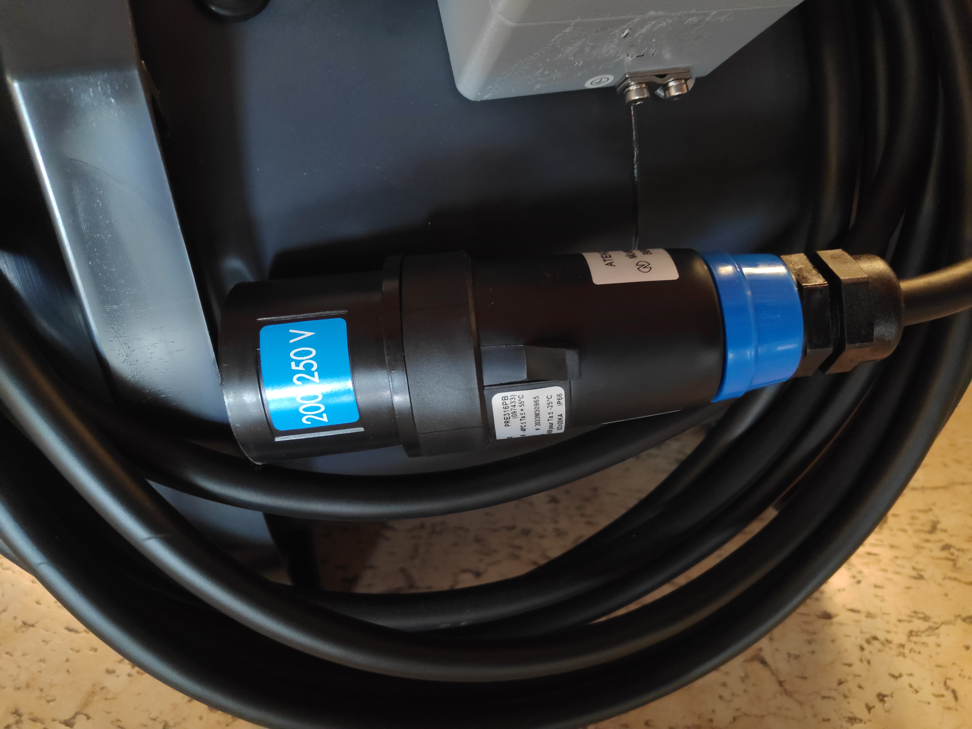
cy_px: 364
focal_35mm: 20
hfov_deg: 81.7
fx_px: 562
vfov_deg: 66.0
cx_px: 486
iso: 1054
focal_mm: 3.94
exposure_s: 1/50
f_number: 1.9
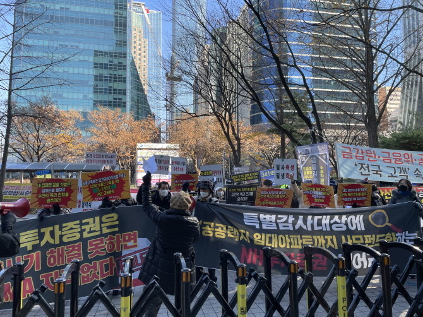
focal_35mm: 26
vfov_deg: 53.0
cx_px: 212
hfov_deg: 67.3
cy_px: 158
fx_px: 318
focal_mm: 4.2
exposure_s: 1/493
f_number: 1.6
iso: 32
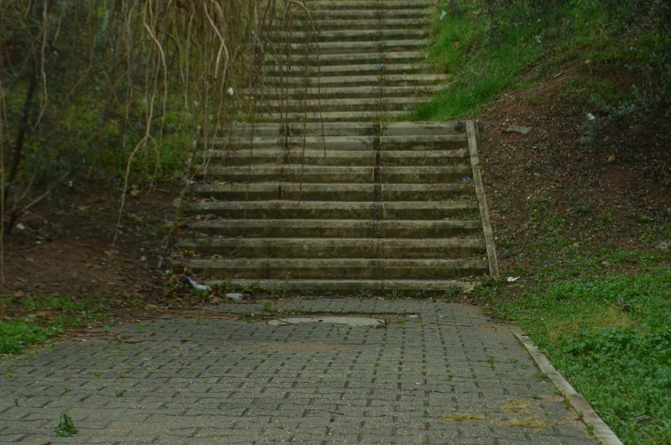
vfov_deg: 16.5
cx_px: 336
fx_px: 1535
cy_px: 222
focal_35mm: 82
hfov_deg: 24.7
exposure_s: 1/1500
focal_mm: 55
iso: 1600
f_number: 8
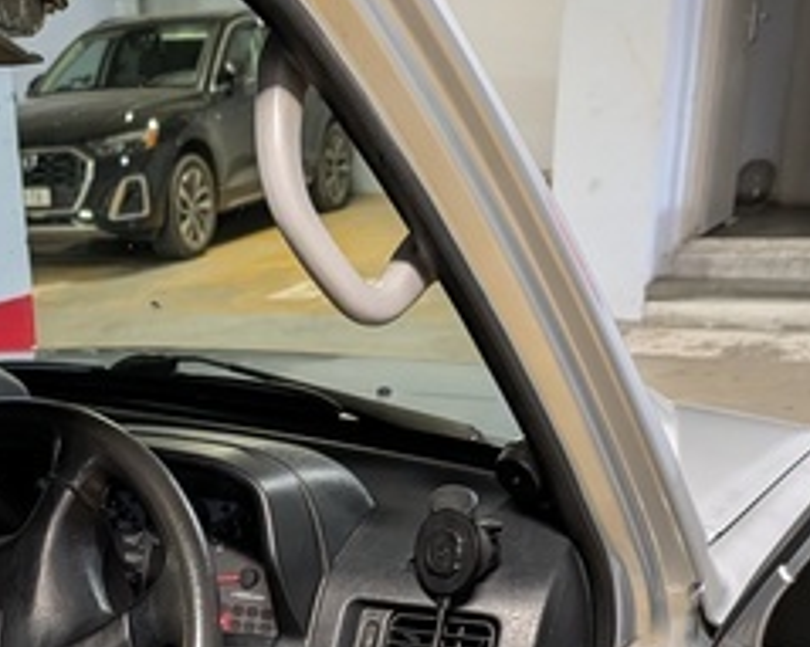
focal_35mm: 59
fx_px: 1414
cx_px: 95
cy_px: 782
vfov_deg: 23.5
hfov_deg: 30.7
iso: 1152
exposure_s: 1/33.8
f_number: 1.68
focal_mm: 6.9
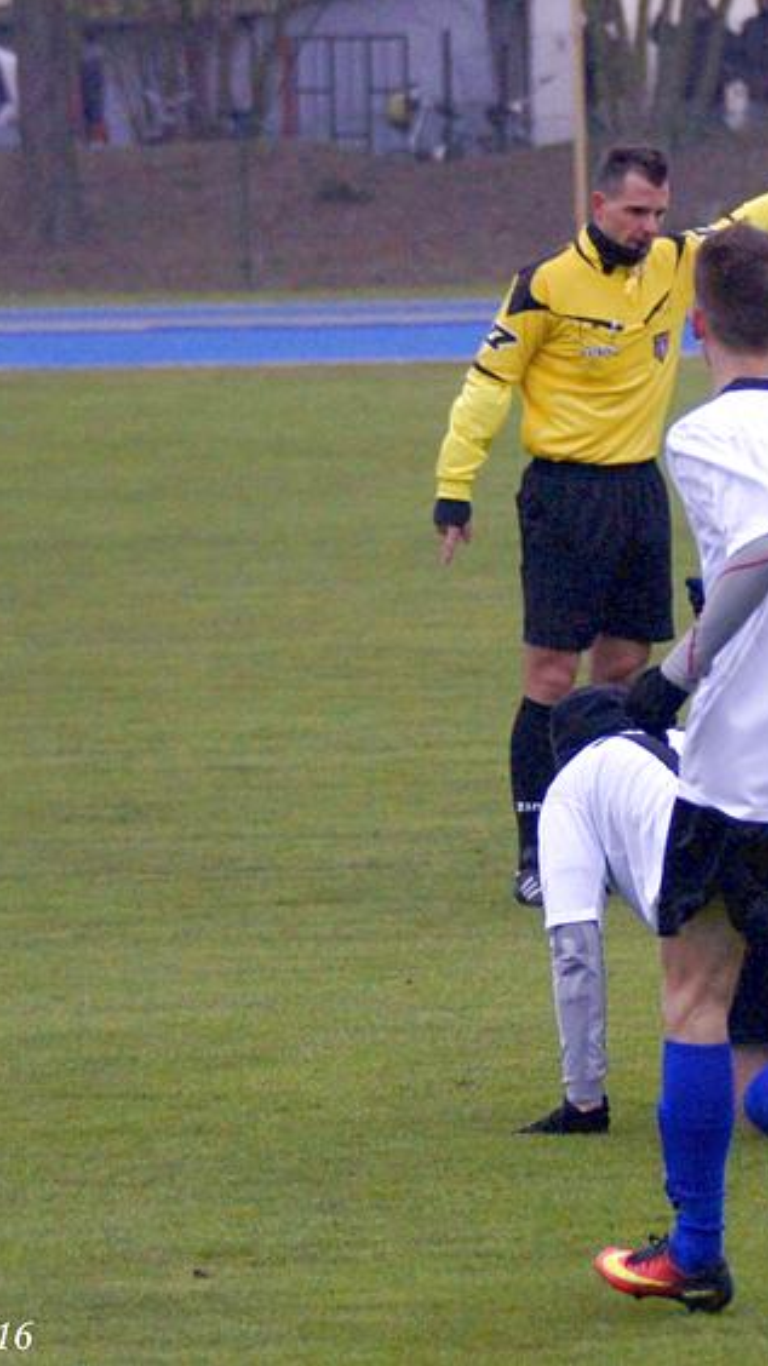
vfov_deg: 6.8
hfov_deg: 3.8
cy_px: 683
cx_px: 746
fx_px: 11584
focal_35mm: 320
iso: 1600
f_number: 5
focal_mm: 135
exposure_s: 1/640
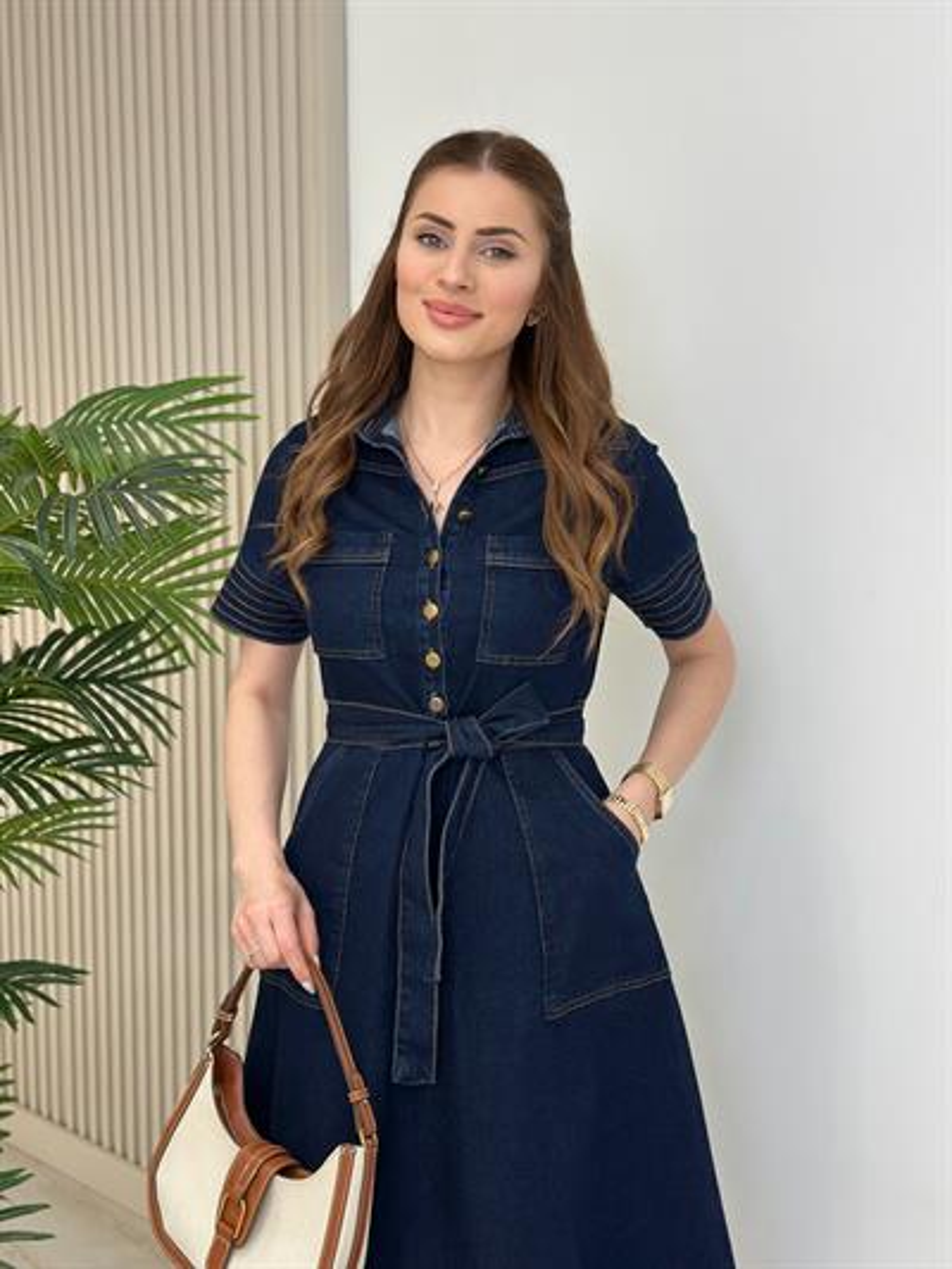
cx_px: 476
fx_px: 1759
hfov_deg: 30.3
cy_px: 634
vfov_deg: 39.6
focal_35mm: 48
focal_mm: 6.86
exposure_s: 1/191
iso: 80
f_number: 1.78
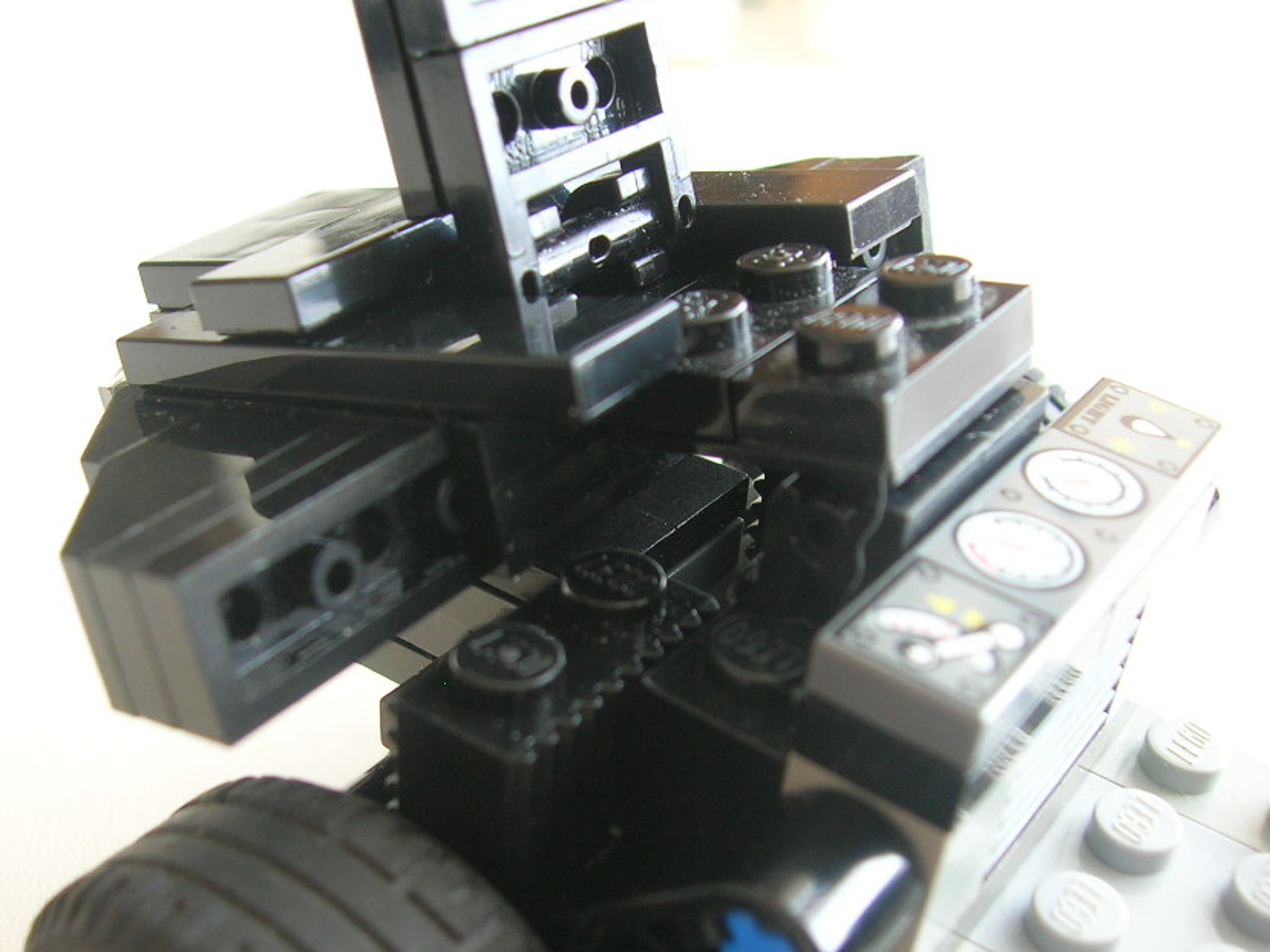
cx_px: 599
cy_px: 580
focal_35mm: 42
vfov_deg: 34.2
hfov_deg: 44.8
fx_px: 1541
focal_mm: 5.7
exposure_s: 1/3.6
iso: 65
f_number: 2.9
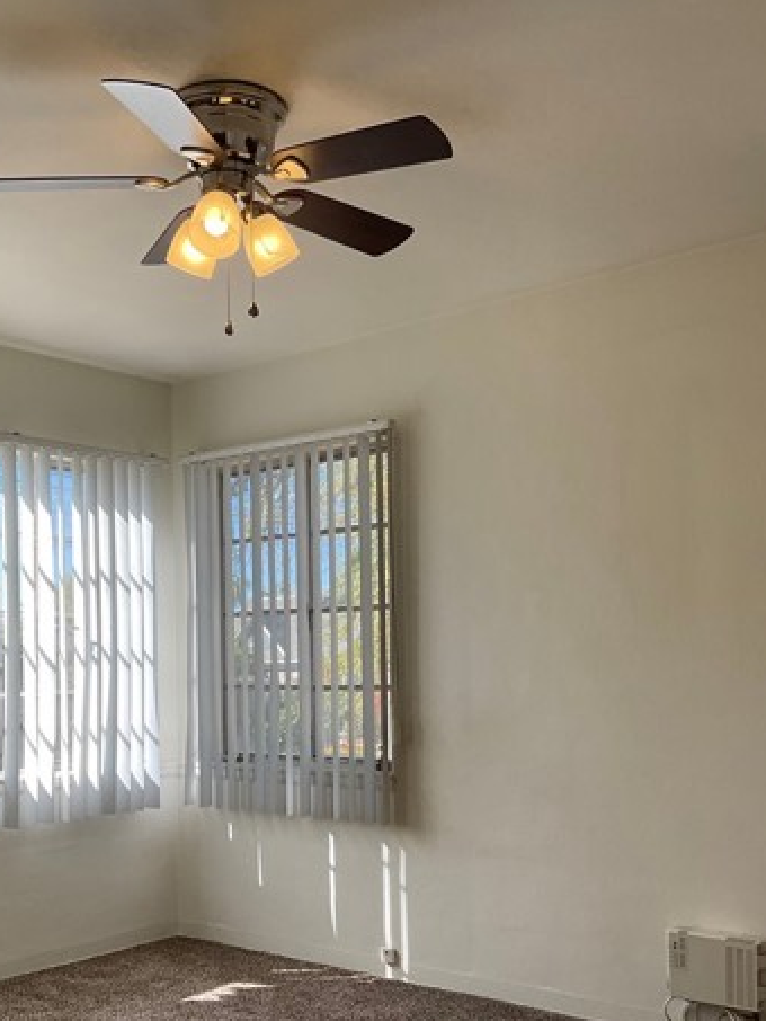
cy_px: 660
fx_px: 1209
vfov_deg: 45.2
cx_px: 295
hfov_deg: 35.0
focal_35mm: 41
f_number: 1.8
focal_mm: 3
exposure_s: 1/212
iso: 16
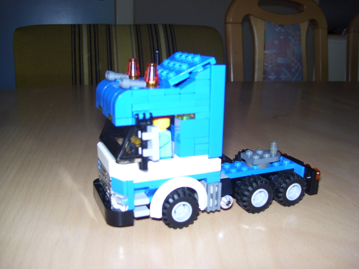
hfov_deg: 51.4
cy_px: 134
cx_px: 180
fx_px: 373
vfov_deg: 39.7
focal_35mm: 36
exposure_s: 1/60
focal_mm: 6
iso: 80
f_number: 2.7
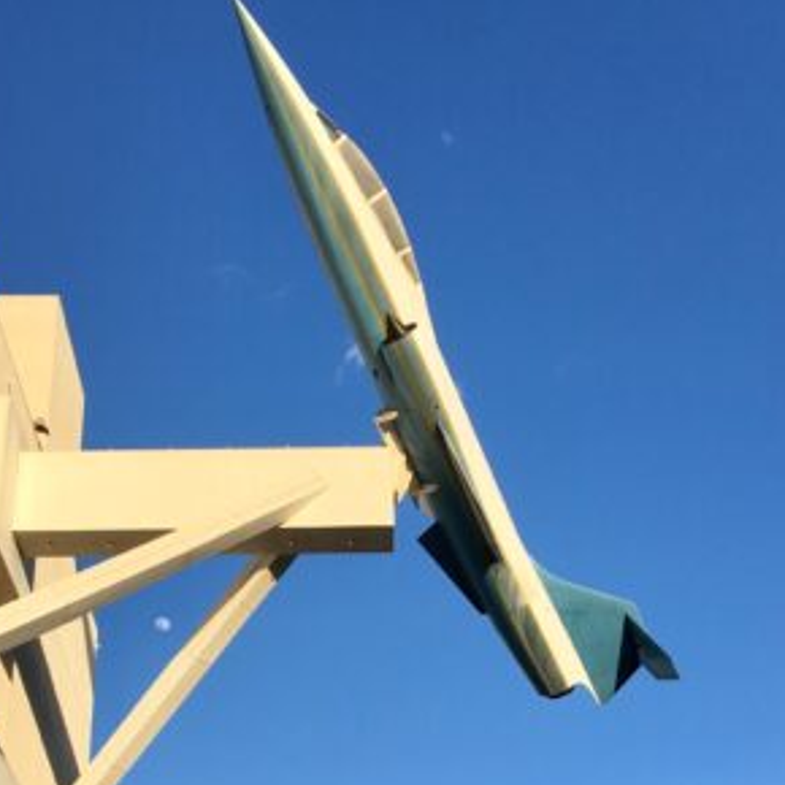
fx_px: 1360
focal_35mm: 53
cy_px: 679
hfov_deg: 32.2
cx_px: 357
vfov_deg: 31.0
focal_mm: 4.15
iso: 25
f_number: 2.2
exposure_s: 1/1131
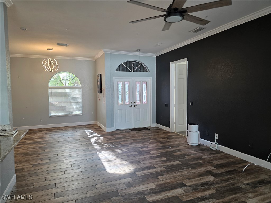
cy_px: 102
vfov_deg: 58.9
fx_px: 180
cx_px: 136
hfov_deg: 73.9
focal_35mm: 23
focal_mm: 6.3
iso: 160
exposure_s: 1/120
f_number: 1.7
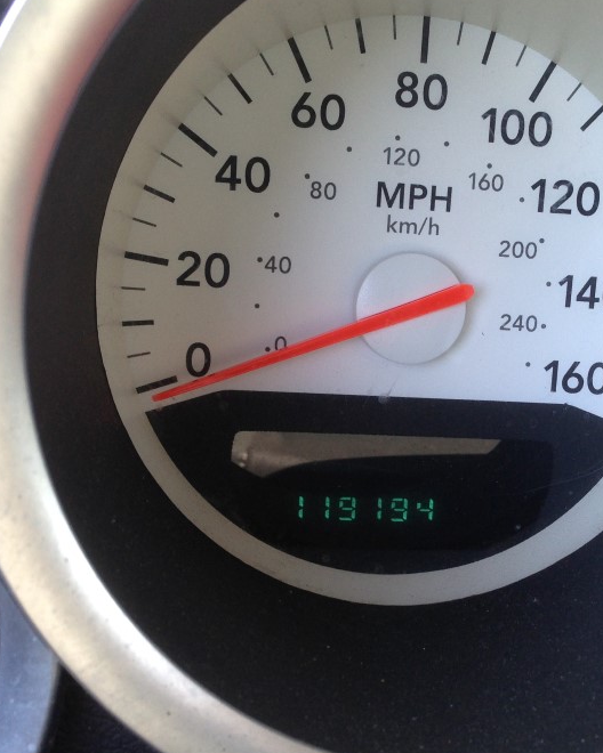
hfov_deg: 30.2
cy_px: 405
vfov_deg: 37.3
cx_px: 370
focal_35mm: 50
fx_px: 1115
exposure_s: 1/60
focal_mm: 4.12
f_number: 2.4
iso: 64
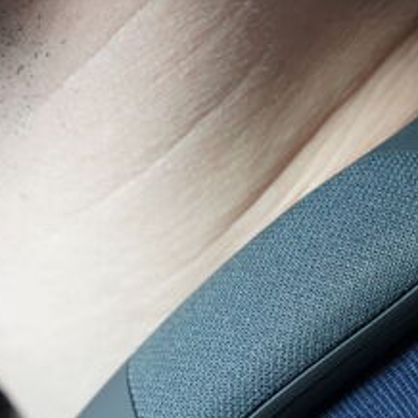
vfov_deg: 8.7
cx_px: 197
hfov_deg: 8.7
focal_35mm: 200
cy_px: 267
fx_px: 2732
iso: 4000
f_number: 6.3
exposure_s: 1/160
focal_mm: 62
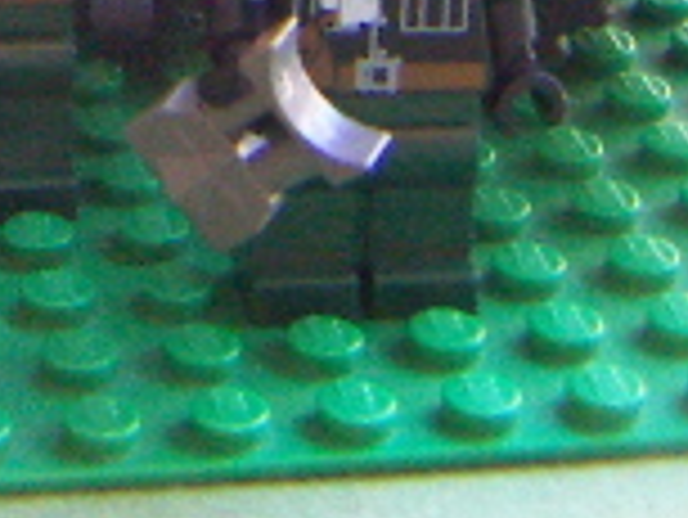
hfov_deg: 11.9
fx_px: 3183
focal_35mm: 160
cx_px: -270
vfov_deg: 8.7
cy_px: -590
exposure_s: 1/15
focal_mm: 4.7
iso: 200
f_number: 2.8
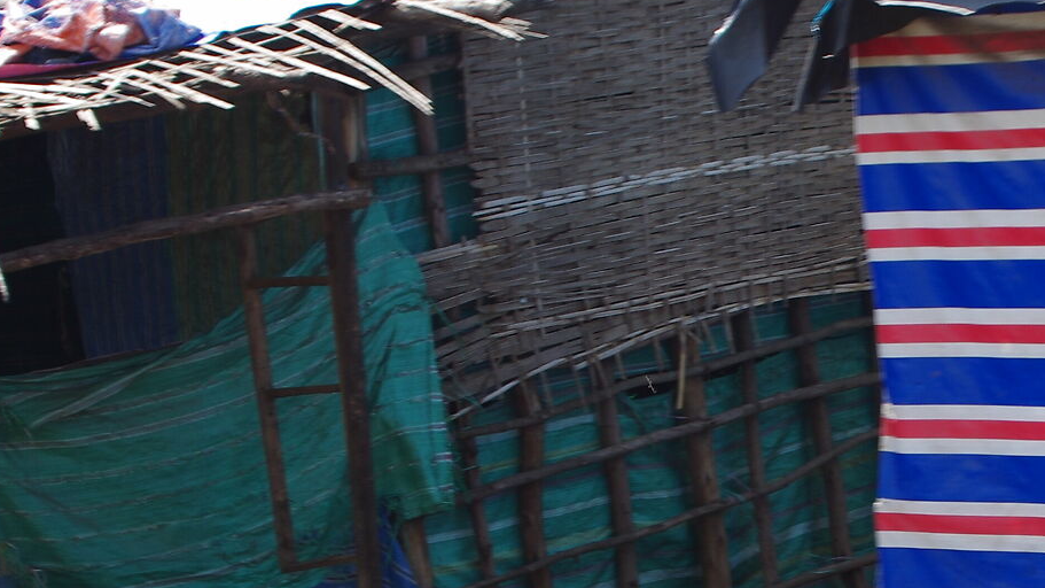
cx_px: 978
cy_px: 464
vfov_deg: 9.0
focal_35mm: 135
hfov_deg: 15.7
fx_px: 3740
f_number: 5.6
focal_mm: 33
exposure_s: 1/160
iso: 100
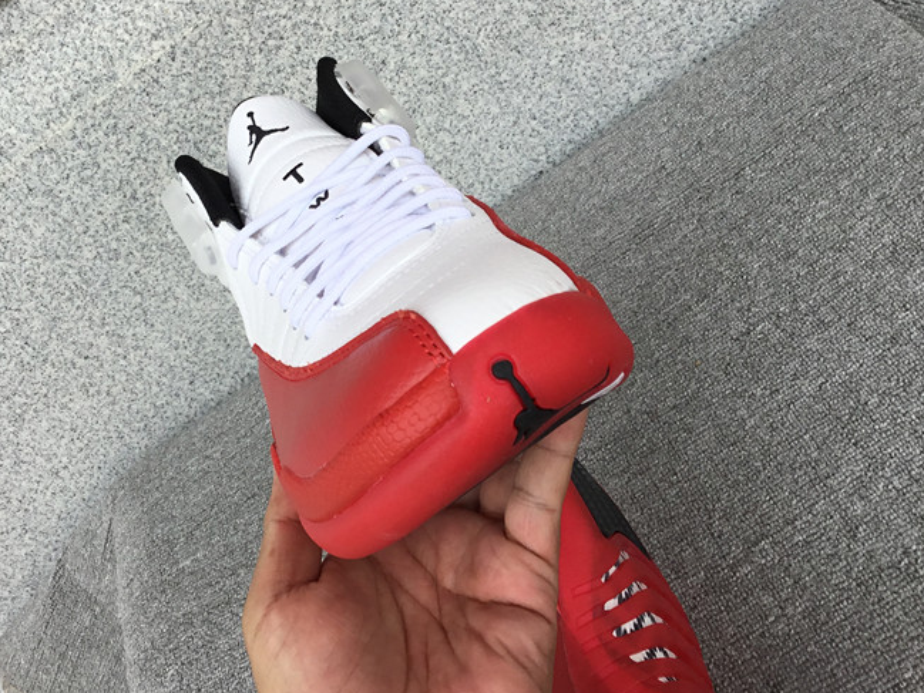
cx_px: 366
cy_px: 258
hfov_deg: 43.6
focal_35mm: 43
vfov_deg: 33.4
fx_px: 1148
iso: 25
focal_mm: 3.3
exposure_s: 1/515
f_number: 2.4
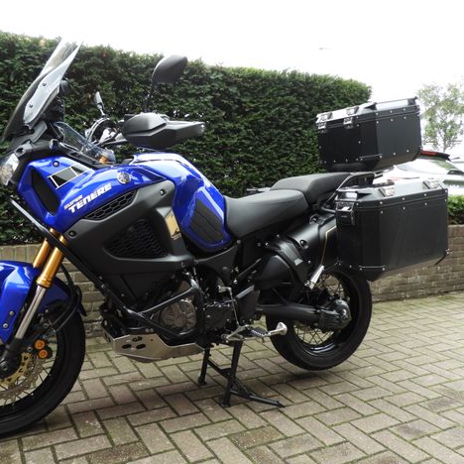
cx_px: 183
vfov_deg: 55.6
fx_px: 440
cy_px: 232
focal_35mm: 29
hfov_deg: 55.2
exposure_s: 1/60
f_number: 3.3
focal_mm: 4.3
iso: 100
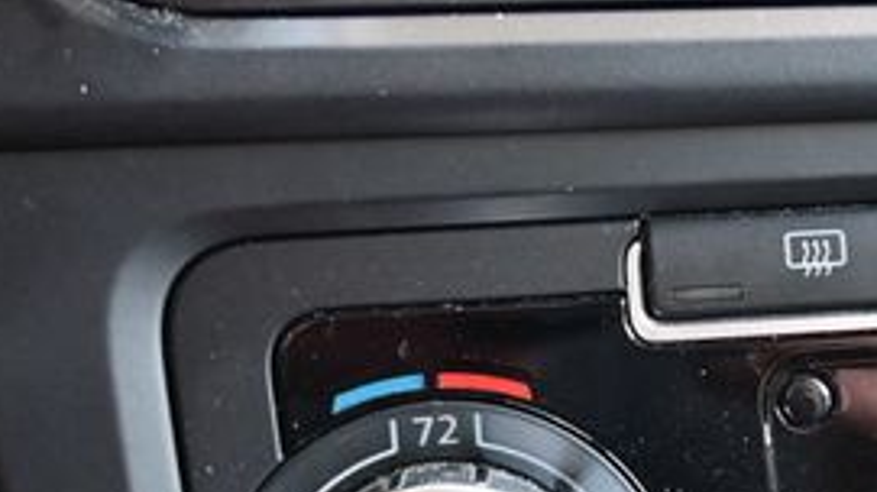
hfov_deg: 22.3
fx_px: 2068
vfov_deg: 13.5
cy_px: 427
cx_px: 1013
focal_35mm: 89
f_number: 4.2
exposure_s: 1/40
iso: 1250
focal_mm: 24
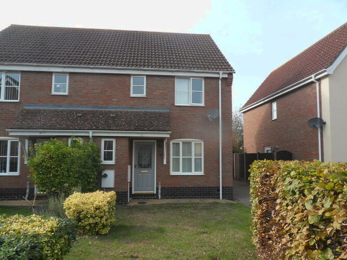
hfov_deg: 69.4
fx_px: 251
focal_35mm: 25
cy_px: 132
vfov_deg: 54.9
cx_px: 178
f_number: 7.5
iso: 80
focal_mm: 4.2
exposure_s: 1/125
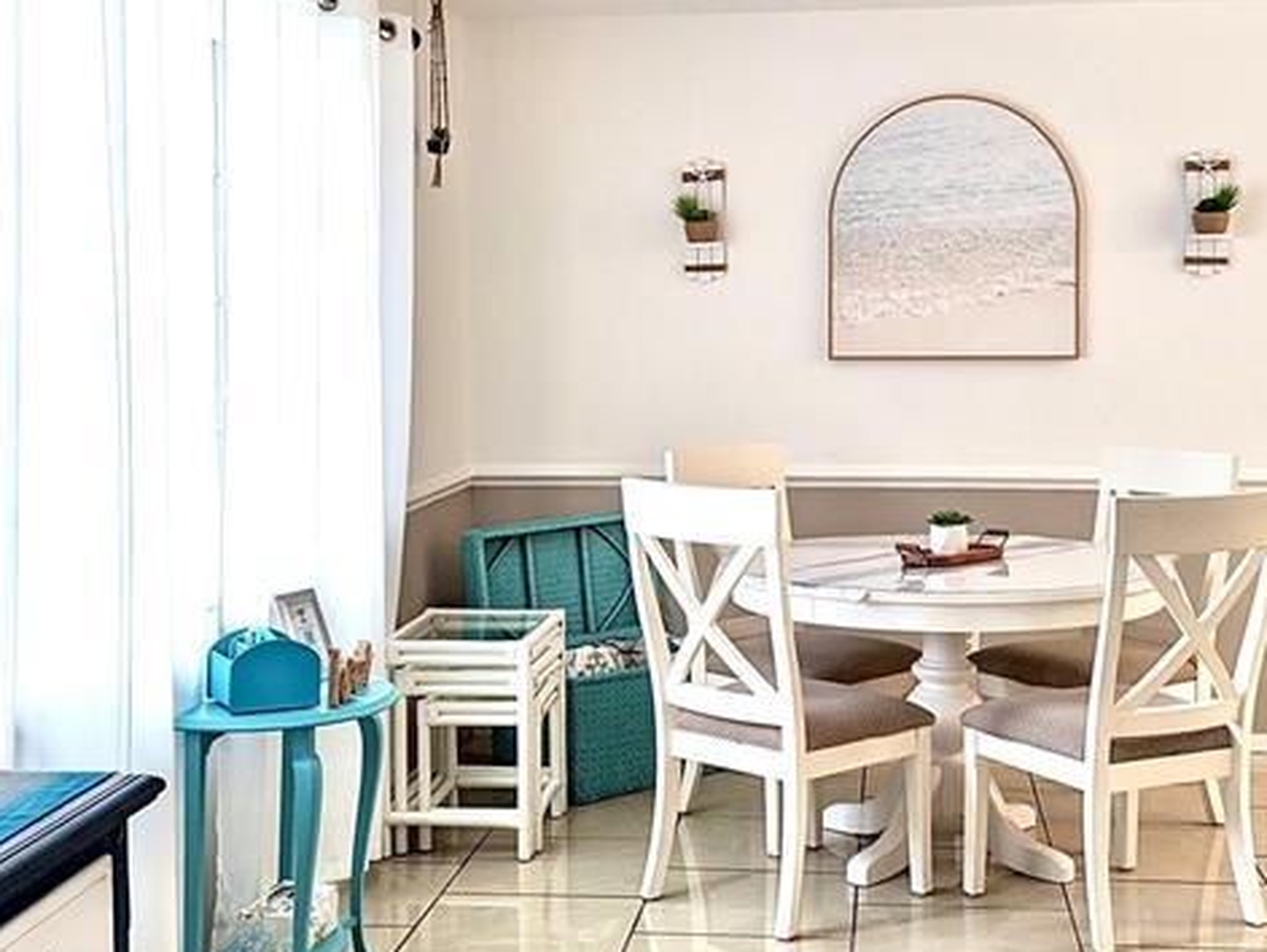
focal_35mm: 52
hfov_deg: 36.7
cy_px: 382
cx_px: 724
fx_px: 1905
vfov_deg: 28.0
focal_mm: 6.81
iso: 56
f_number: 1.85
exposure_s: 1/24
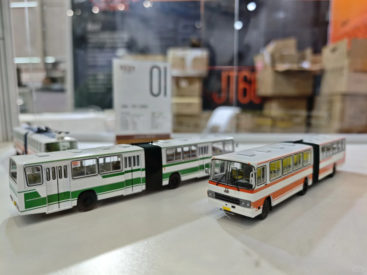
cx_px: 184
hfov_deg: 73.9
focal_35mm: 23
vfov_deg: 58.9
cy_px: 138
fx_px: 244
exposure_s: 1/100
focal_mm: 8.72
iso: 250
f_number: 1.63
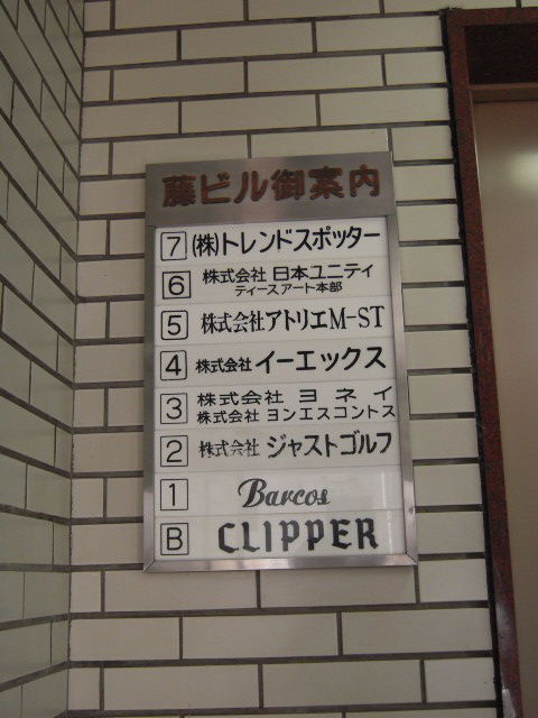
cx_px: 269
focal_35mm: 45
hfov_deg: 32.2
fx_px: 933
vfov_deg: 42.1
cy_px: 359
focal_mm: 8.1
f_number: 3.3
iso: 400
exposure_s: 1/100
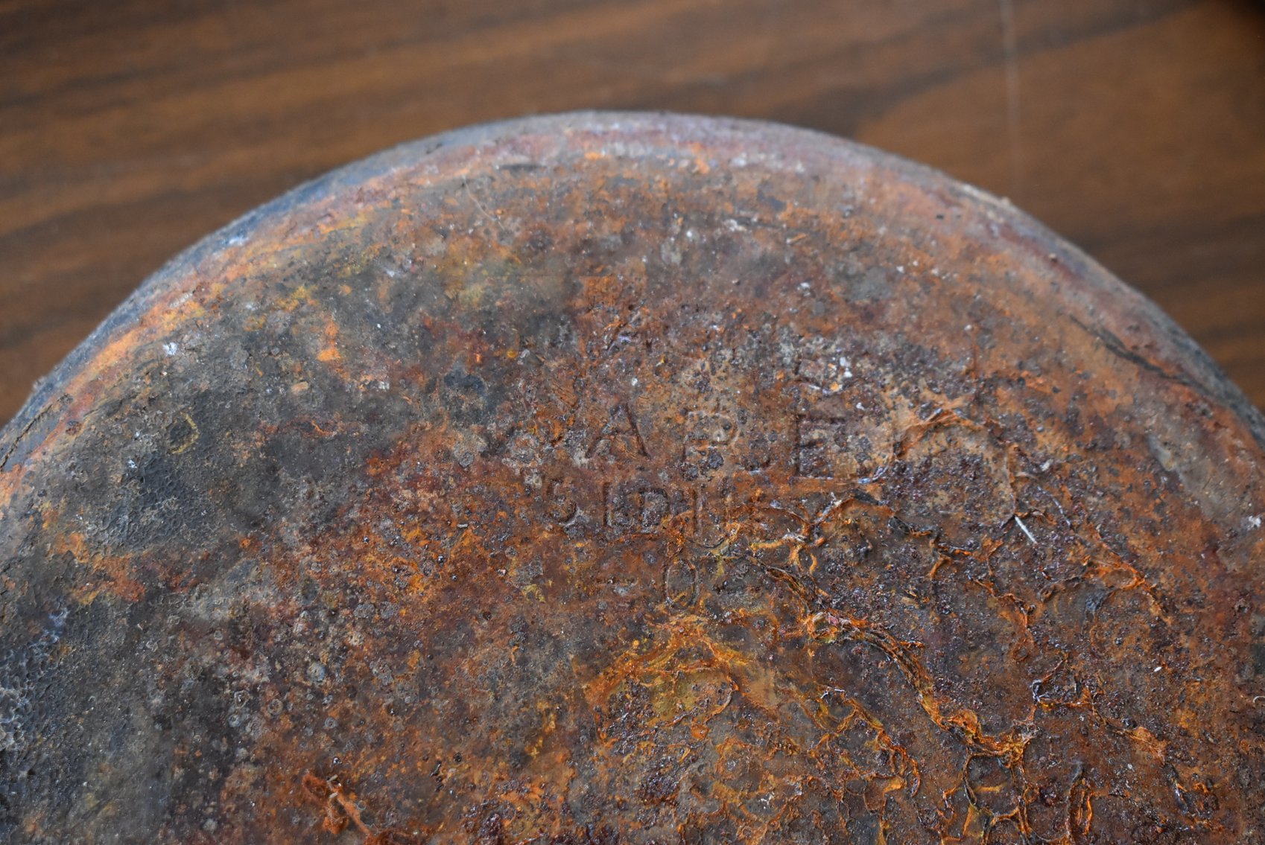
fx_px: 2110
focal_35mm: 60
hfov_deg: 33.4
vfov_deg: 22.7
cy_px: 422
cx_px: 632
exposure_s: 1/125
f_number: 4.8
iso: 1000
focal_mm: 40
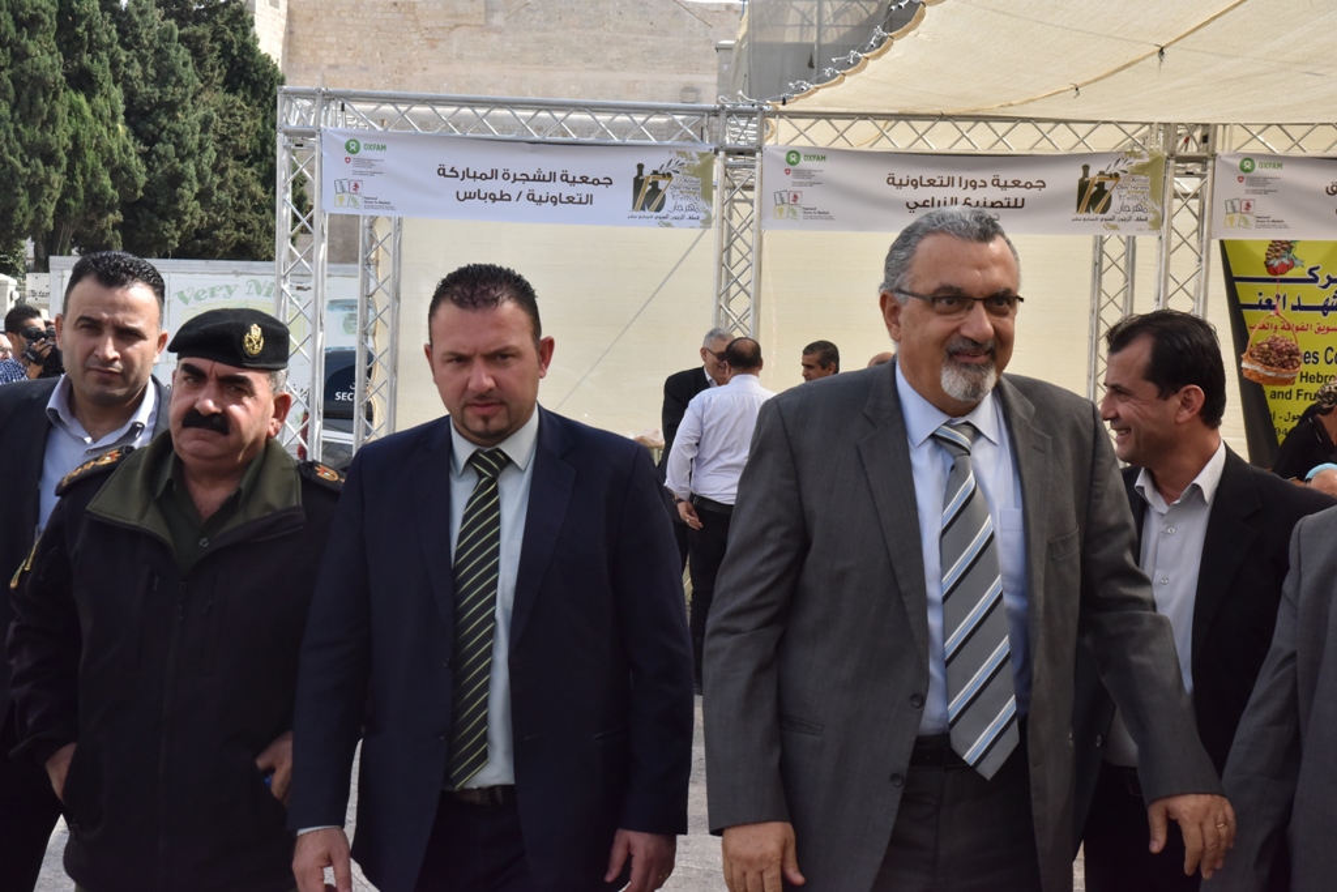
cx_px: 668
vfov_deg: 19.5
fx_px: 2600
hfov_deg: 28.8
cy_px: 446
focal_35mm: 70
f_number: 16
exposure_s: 1/1000
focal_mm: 70
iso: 1600
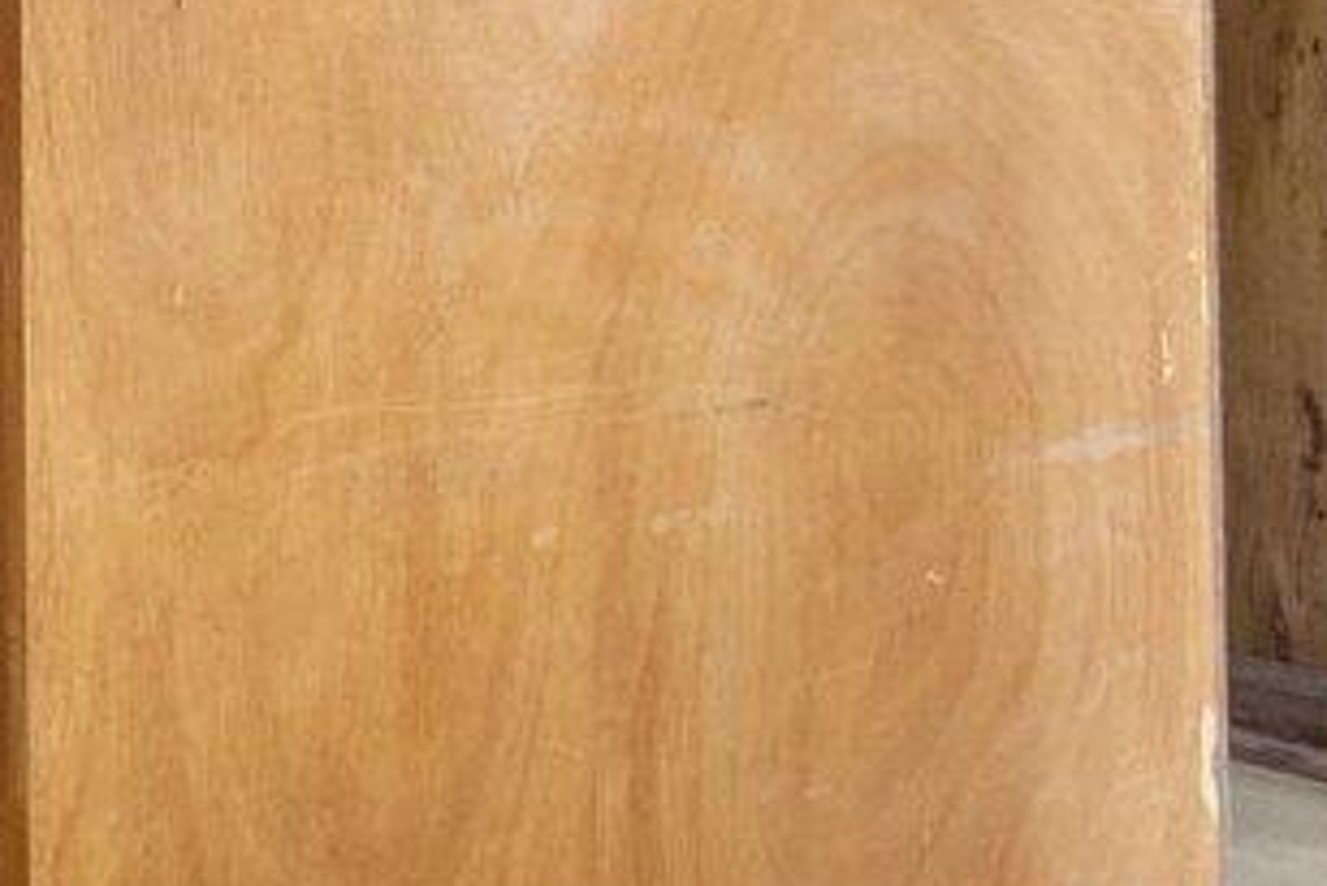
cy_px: -648
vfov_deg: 12.9
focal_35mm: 97
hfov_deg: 18.0
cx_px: -830
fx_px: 3577
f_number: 4
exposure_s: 1/15
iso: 400
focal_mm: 7
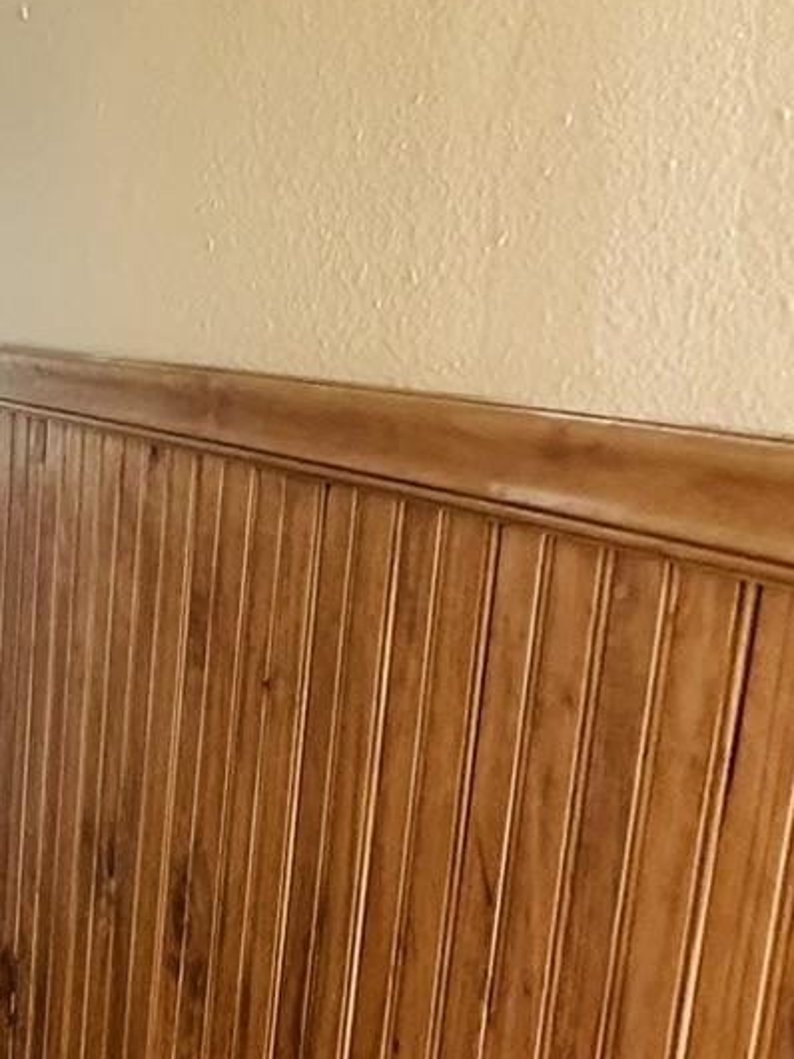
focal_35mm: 54
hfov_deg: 21.1
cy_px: 614
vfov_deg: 35.5
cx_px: -511
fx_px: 1652
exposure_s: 1/73
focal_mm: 2.22
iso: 320
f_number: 2.2
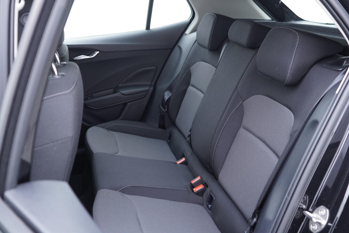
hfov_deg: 53.1
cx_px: 174
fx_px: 349
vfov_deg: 36.9
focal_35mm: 36
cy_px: 116
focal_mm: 24
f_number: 2.8
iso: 400
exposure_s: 1/40
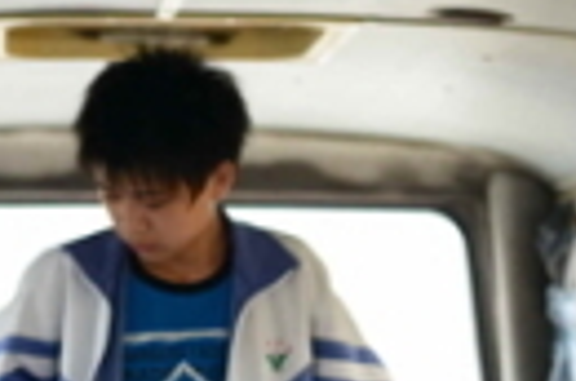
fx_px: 3065
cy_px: 580
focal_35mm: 192
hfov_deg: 10.7
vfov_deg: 7.0
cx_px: 412
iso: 800
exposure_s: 1/125
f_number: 3.5
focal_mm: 50
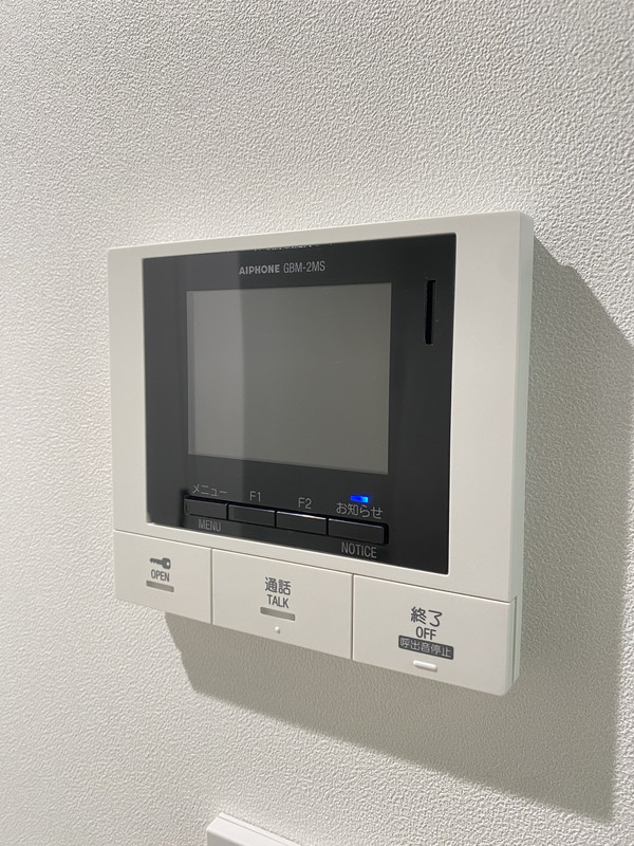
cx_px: 317
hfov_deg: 53.1
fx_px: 635
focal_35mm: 26
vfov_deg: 67.3
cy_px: 423
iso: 100
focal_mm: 4.25
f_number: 1.8
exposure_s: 1/50
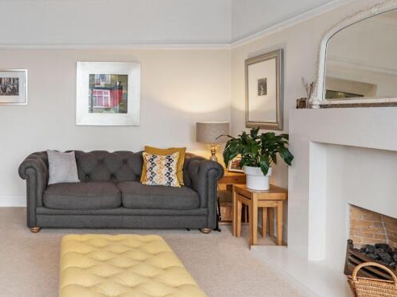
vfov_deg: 49.6
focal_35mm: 28
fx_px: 321
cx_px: 62
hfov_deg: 57.2
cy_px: 127
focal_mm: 14
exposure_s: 1/20
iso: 640
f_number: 8
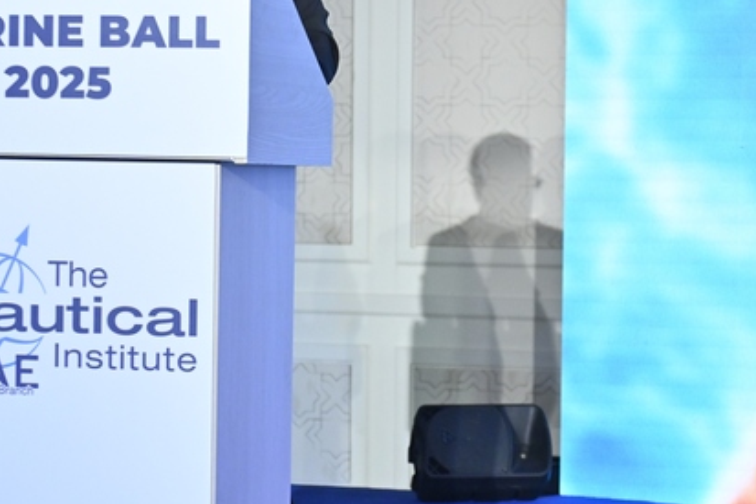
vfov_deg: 11.9
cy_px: 275
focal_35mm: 115
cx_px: 419
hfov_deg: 17.8
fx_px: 2414
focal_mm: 44
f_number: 3.5
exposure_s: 1/160
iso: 1600
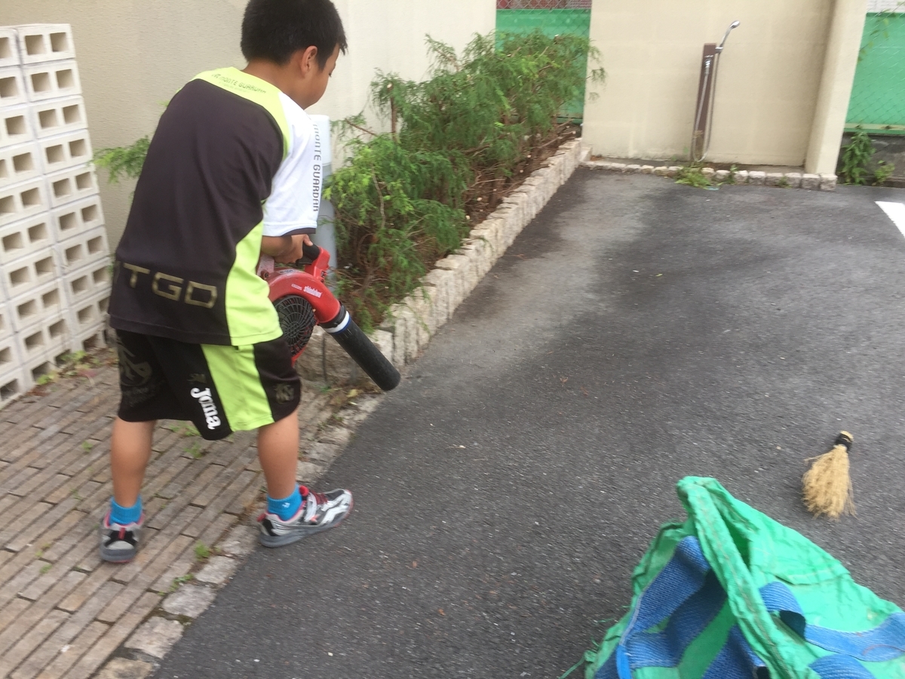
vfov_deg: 48.2
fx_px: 758
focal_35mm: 29
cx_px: 452
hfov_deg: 61.7
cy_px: 340
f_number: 2.2
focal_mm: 4.15
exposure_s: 1/154
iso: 32
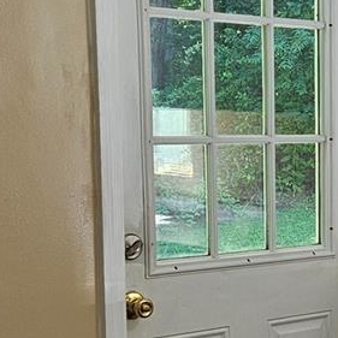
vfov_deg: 15.5
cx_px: 528
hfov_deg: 14.5
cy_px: 322
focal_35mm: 111
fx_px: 1226
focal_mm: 5.4
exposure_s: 1/120
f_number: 1.8
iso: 80
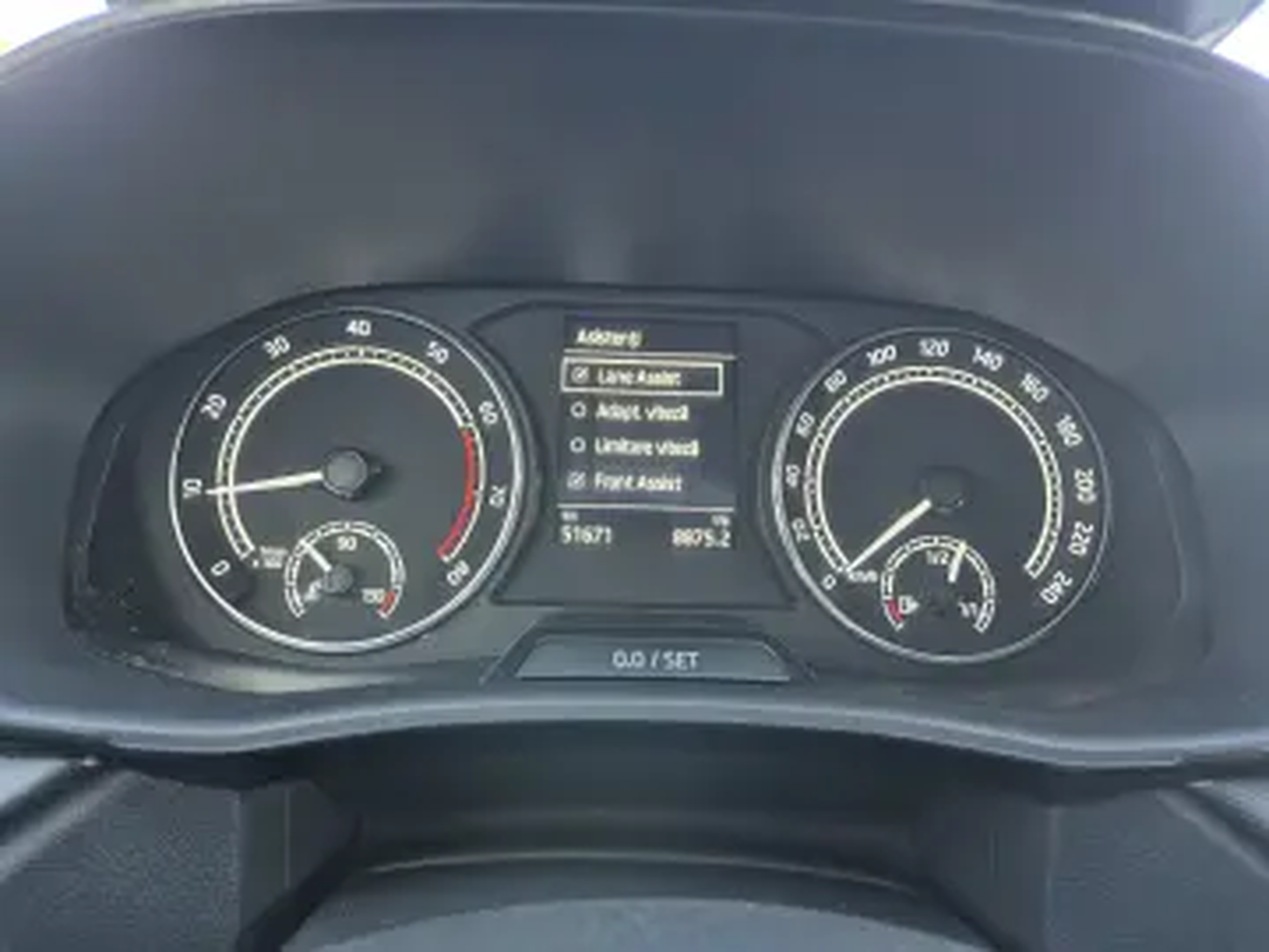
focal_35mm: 23
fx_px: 843
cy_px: 476
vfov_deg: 58.9
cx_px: 634
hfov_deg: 73.9
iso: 160
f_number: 1.8
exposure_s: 1/50
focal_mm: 5.4
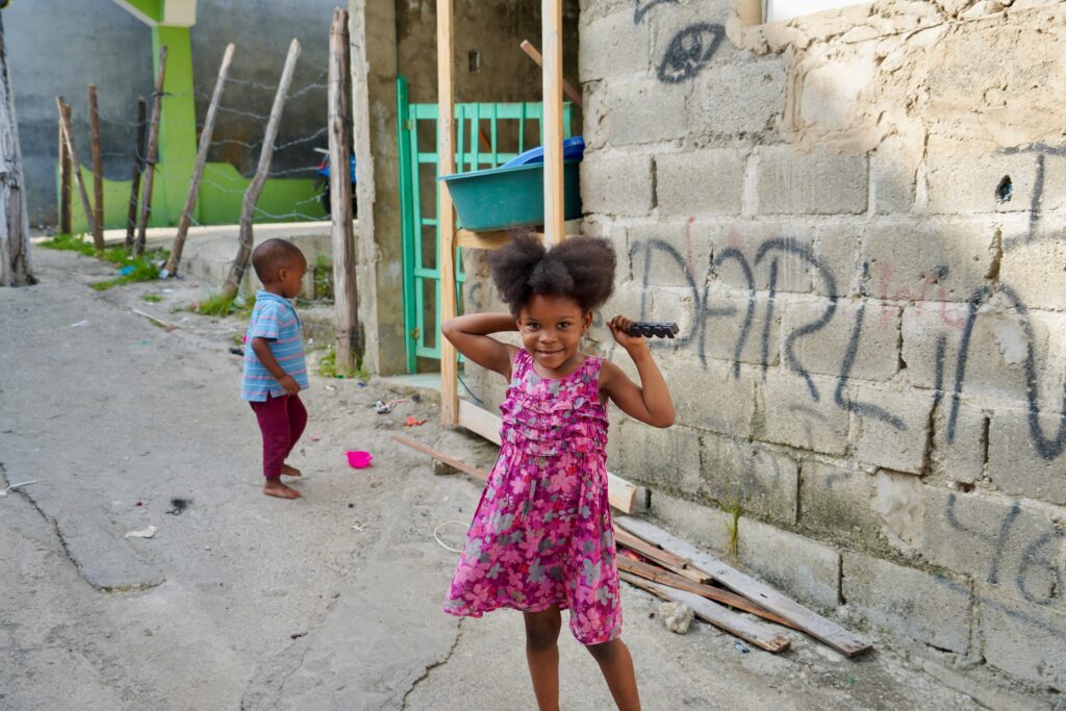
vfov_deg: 35.1
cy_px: 356
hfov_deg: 50.7
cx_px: 533
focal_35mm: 38
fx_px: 1125
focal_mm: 38
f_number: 4.5
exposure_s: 1/200
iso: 100
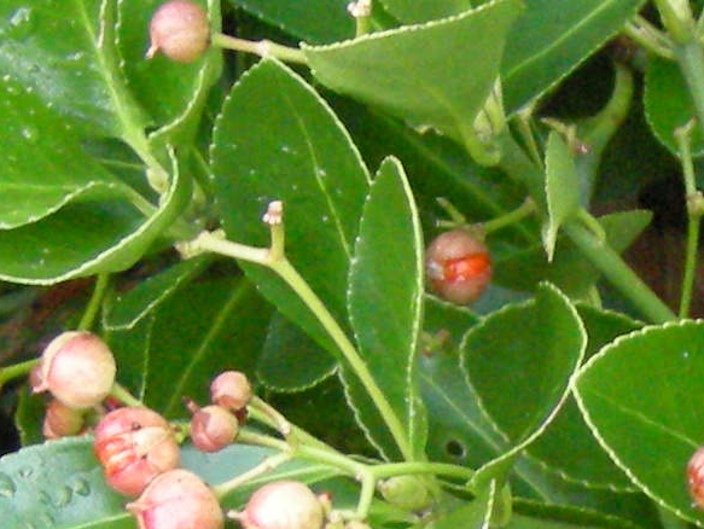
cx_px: 1195
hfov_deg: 8.0
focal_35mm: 240
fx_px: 4884
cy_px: 923
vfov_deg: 6.1
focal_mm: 7.5
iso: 362
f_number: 2.7
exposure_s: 1/63.6
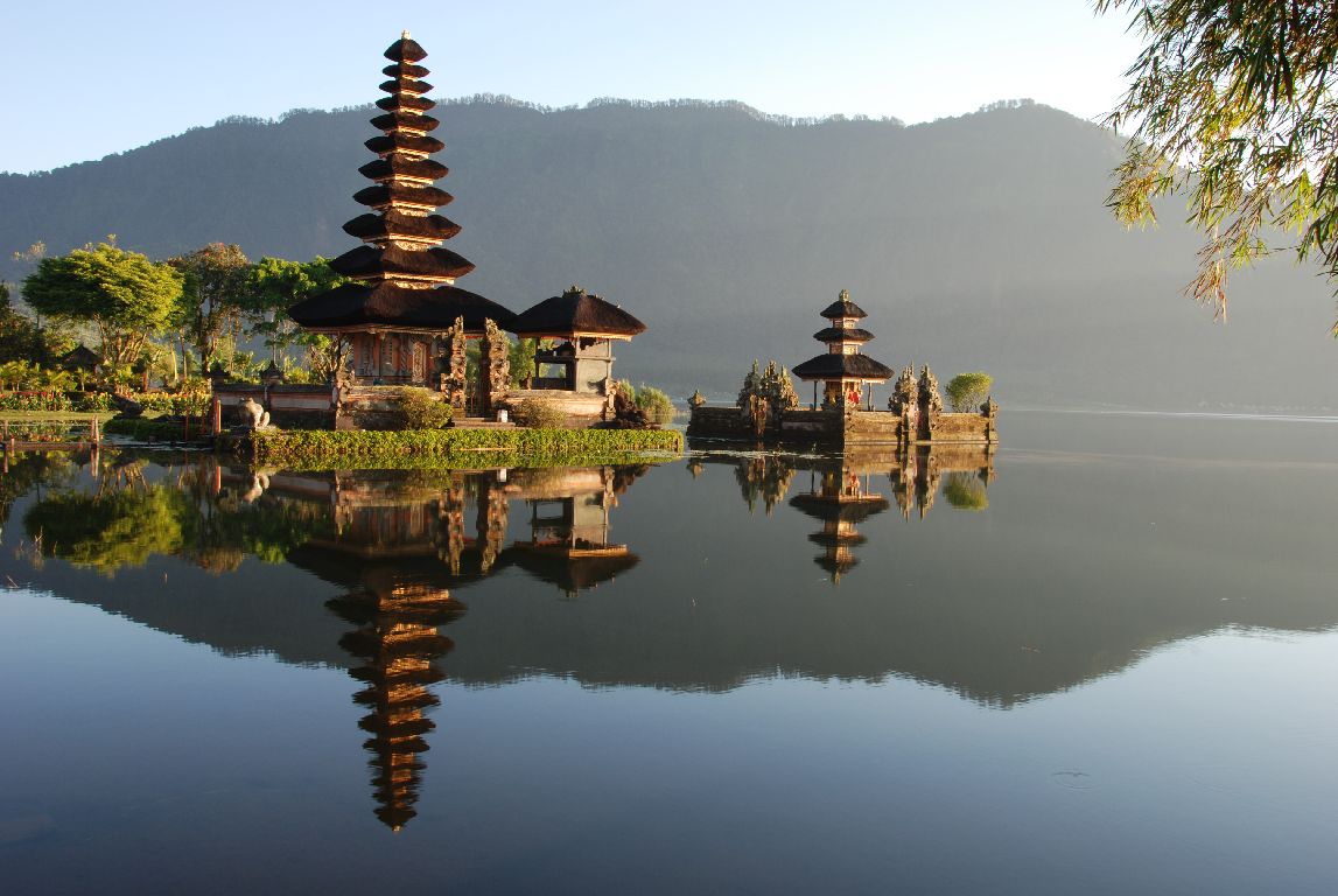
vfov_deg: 40.1
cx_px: 669
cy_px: 448
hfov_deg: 57.2
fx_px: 1228
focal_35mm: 33
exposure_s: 1/13
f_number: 16
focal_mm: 22
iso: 100
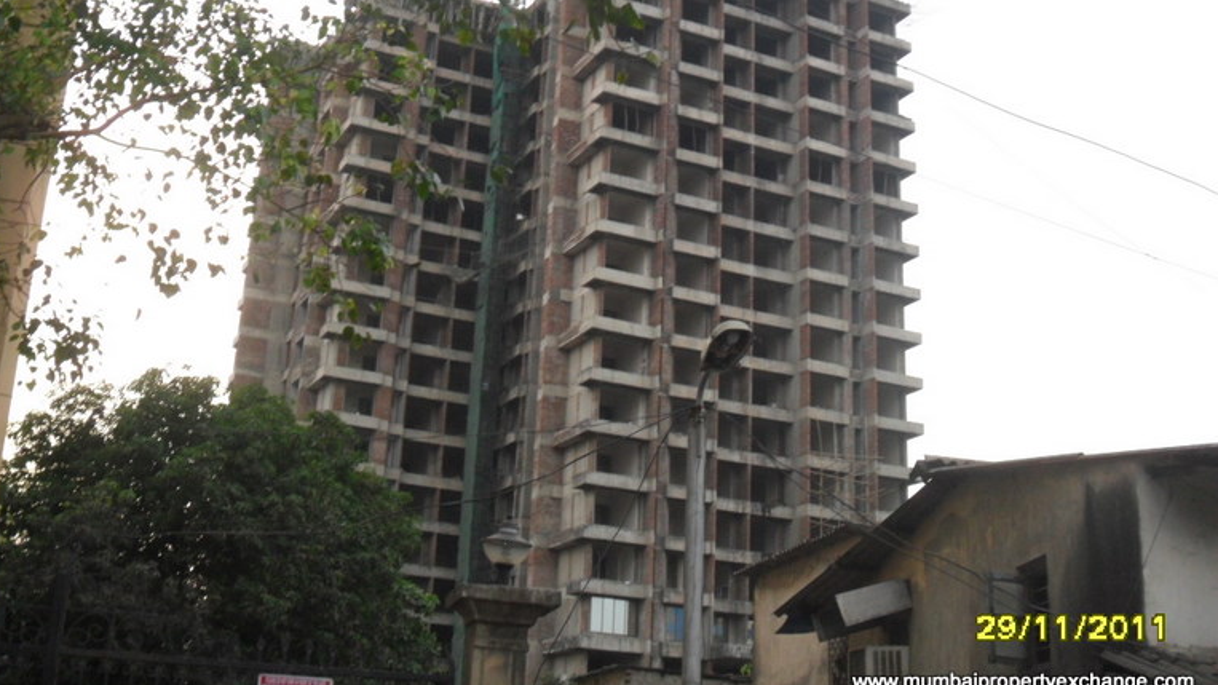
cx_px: 602
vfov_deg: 24.3
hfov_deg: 42.1
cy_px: 250
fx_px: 1582
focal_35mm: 49
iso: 160
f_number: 4.5
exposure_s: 1/45
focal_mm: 7.8
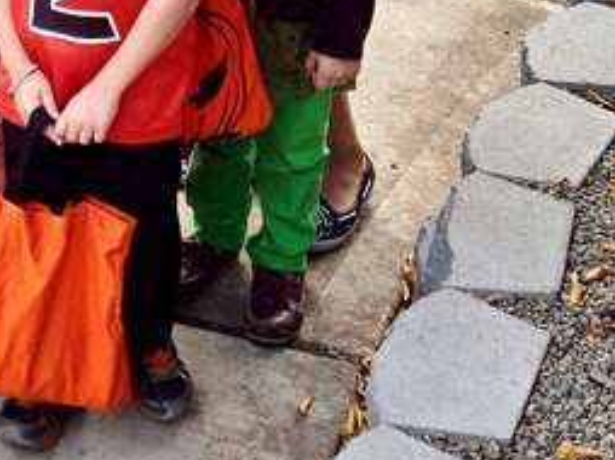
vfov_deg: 13.5
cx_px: -228
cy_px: -194
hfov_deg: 17.5
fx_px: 1846
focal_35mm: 104
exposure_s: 1/120
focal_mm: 4.12
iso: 64
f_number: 2.4
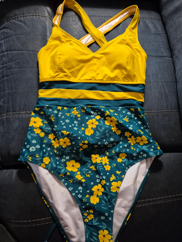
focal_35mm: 23
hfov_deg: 58.9
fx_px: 161
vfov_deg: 73.9
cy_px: 121
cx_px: 91
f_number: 1.8
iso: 800
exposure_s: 1/60
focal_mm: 5.4
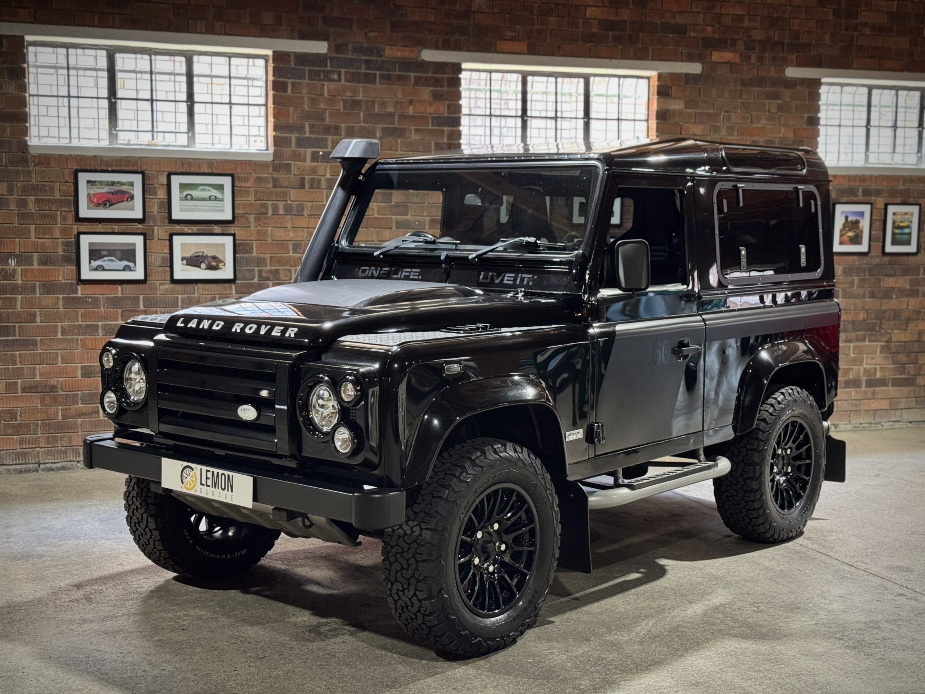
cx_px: 462
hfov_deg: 39.7
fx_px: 1283
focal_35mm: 48
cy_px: 347
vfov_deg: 30.3
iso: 400
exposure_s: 1/33
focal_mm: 6.76
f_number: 1.78
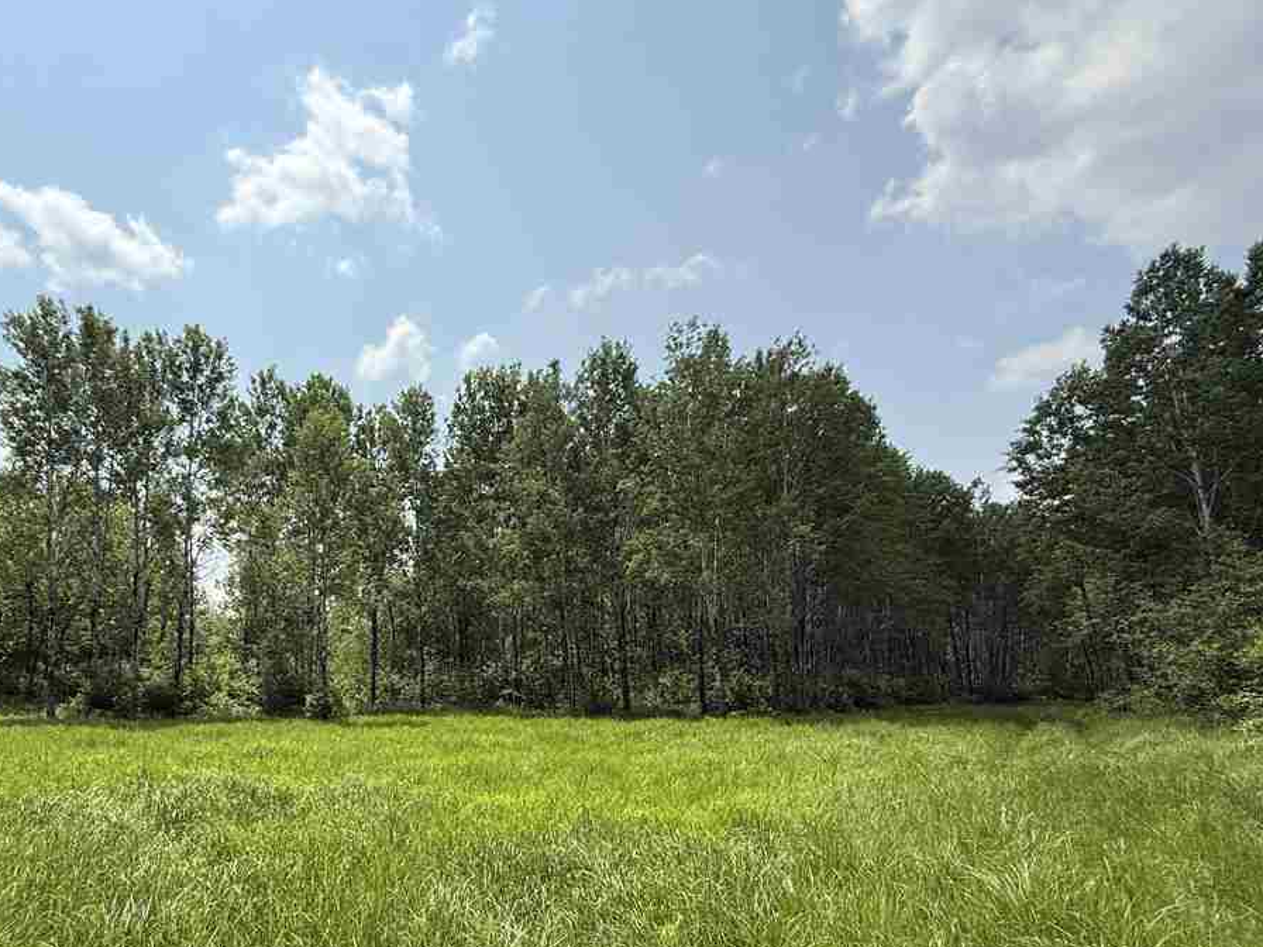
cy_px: 606
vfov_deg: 64.8
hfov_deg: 79.8
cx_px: 454
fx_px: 730
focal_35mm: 20
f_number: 2.2
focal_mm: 2.22
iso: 80
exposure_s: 1/2320
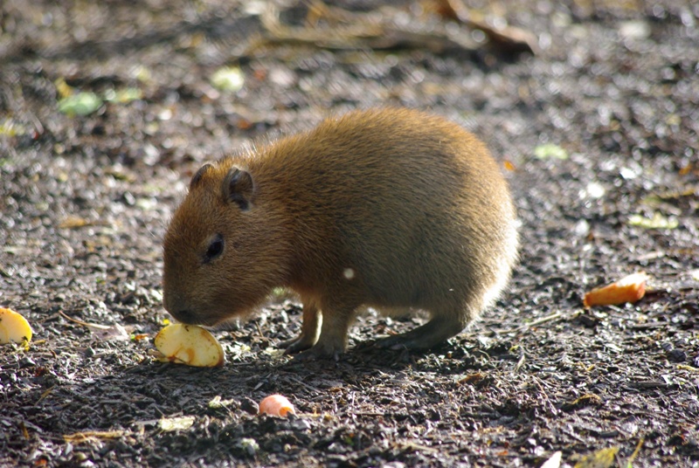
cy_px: 234
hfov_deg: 5.3
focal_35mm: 390
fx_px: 7584
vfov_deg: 3.5
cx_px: 350
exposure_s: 1/250
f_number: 5.6
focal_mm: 260
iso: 800
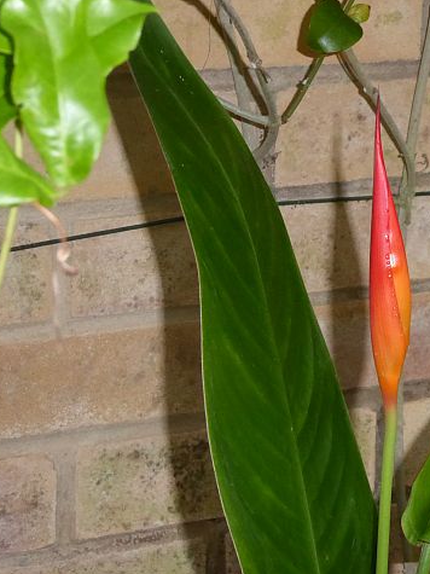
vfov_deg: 14.9
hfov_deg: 11.2
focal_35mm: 132
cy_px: 288
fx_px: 2187
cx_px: 368
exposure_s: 1/60
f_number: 8
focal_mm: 17.5
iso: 800
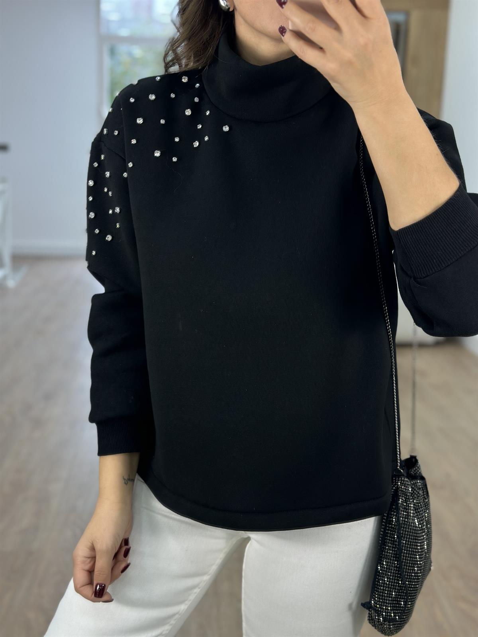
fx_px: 884
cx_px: 239
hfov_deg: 30.3
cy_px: 318
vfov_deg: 39.7
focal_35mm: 48
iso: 160
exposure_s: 1/100
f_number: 1.78
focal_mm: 6.86
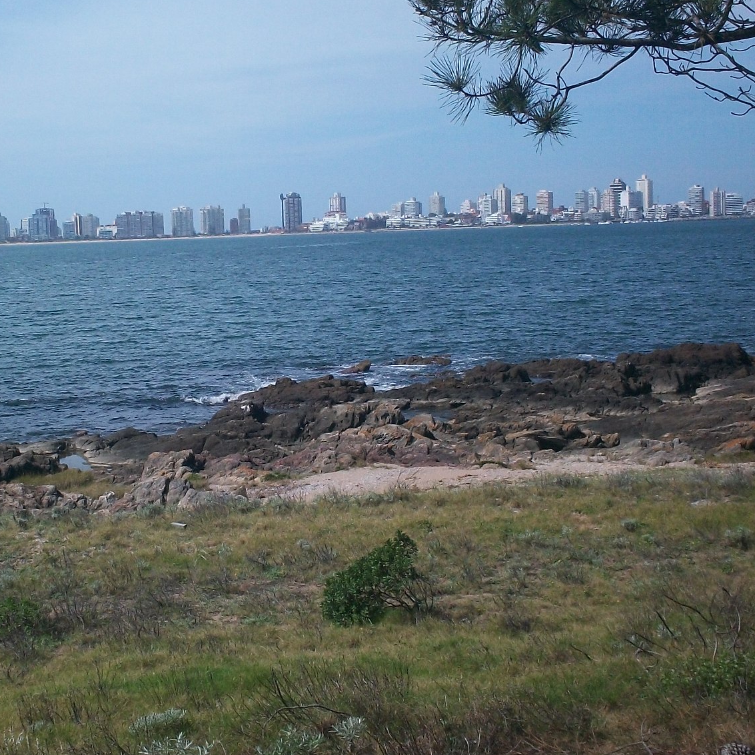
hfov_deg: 28.7
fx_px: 1456
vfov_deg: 29.0
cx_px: 208
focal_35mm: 59
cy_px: 332
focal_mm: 6.3
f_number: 4.5
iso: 80
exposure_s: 1/800
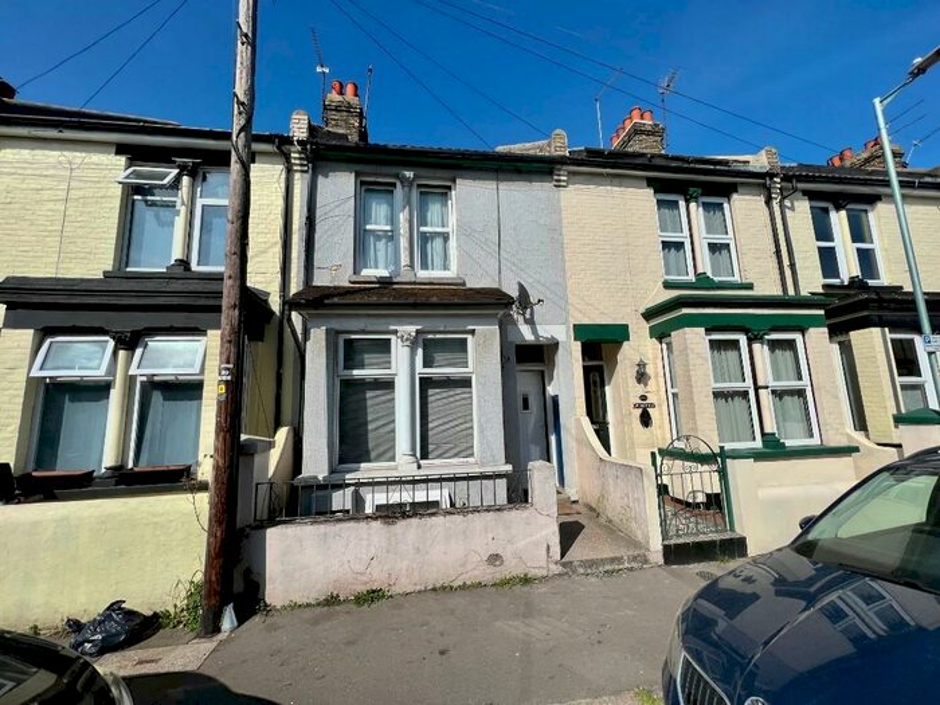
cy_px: 352
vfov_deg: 89.9
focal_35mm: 13
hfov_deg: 106.2
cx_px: 470
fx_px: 353
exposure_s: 1/3922
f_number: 1.8
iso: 32
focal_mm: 1.57
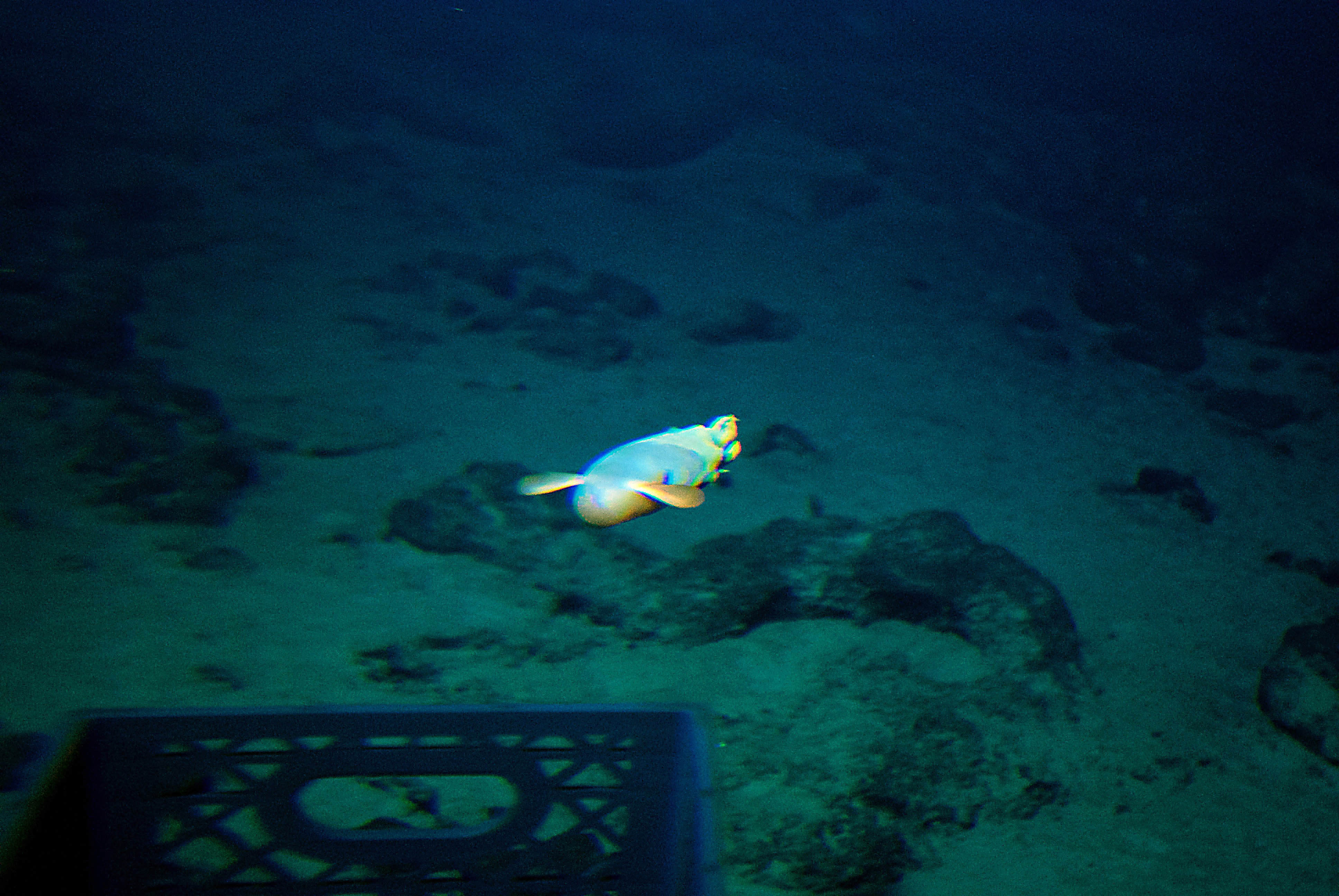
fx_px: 1955
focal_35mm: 52
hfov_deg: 37.8
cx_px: 670
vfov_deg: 25.8
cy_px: 448
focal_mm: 35
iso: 1250
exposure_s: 1/100
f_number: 2.8
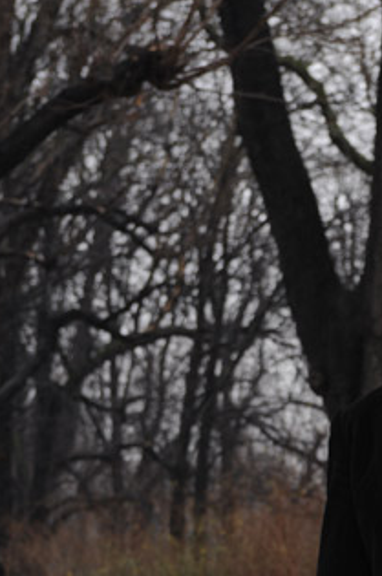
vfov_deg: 9.3
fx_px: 3481
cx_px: 430
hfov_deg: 6.3
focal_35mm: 218
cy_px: 669
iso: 400
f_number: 6.3
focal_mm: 70
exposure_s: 1/100
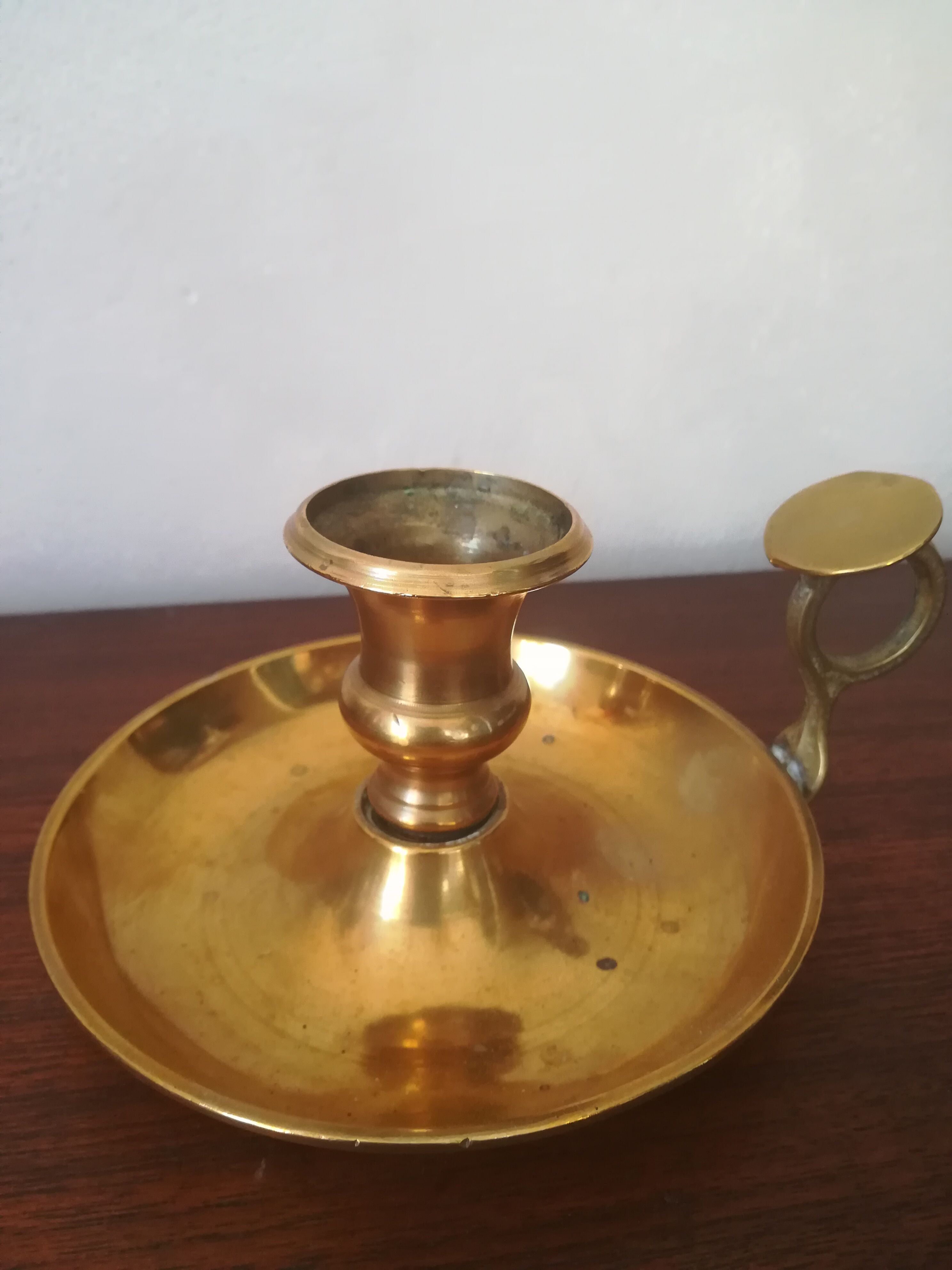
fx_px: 953
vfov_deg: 67.3
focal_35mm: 26
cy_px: 635
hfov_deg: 53.1
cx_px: 476
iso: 320
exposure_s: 1/25
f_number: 2.2
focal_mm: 3.83
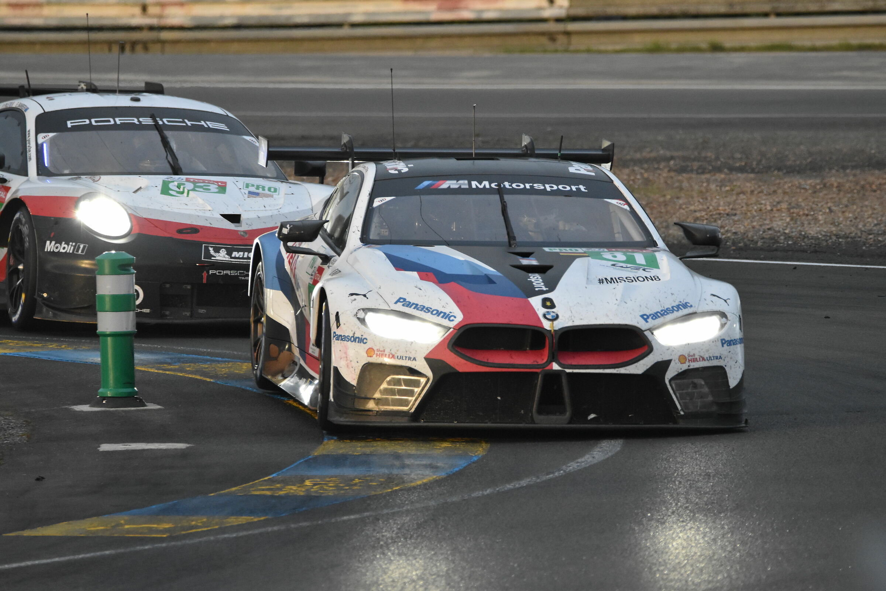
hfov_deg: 3.1
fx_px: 16611
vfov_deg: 2.0
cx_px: 443
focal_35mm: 675
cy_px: 296
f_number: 6
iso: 3200
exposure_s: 1/1000
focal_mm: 450
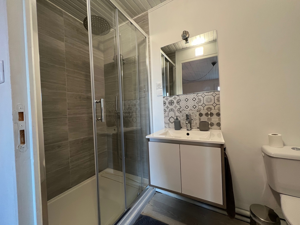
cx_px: 150
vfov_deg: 89.9
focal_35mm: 13
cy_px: 112
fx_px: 113
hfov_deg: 106.2
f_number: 1.8
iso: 125
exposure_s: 1/50
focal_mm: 1.57
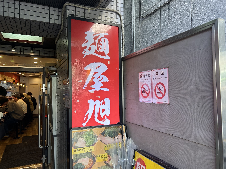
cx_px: 113
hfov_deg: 67.3
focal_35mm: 26
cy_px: 84
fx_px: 170
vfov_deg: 53.1
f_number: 1.5
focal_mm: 5.7
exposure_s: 1/128
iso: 32
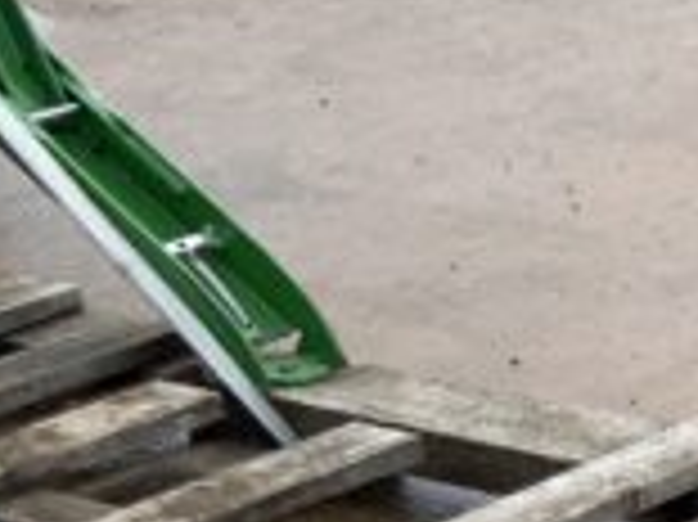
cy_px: 1048
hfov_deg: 9.0
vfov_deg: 7.4
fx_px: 3869
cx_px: 1855
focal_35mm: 192
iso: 16
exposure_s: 1/251
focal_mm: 3
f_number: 1.8
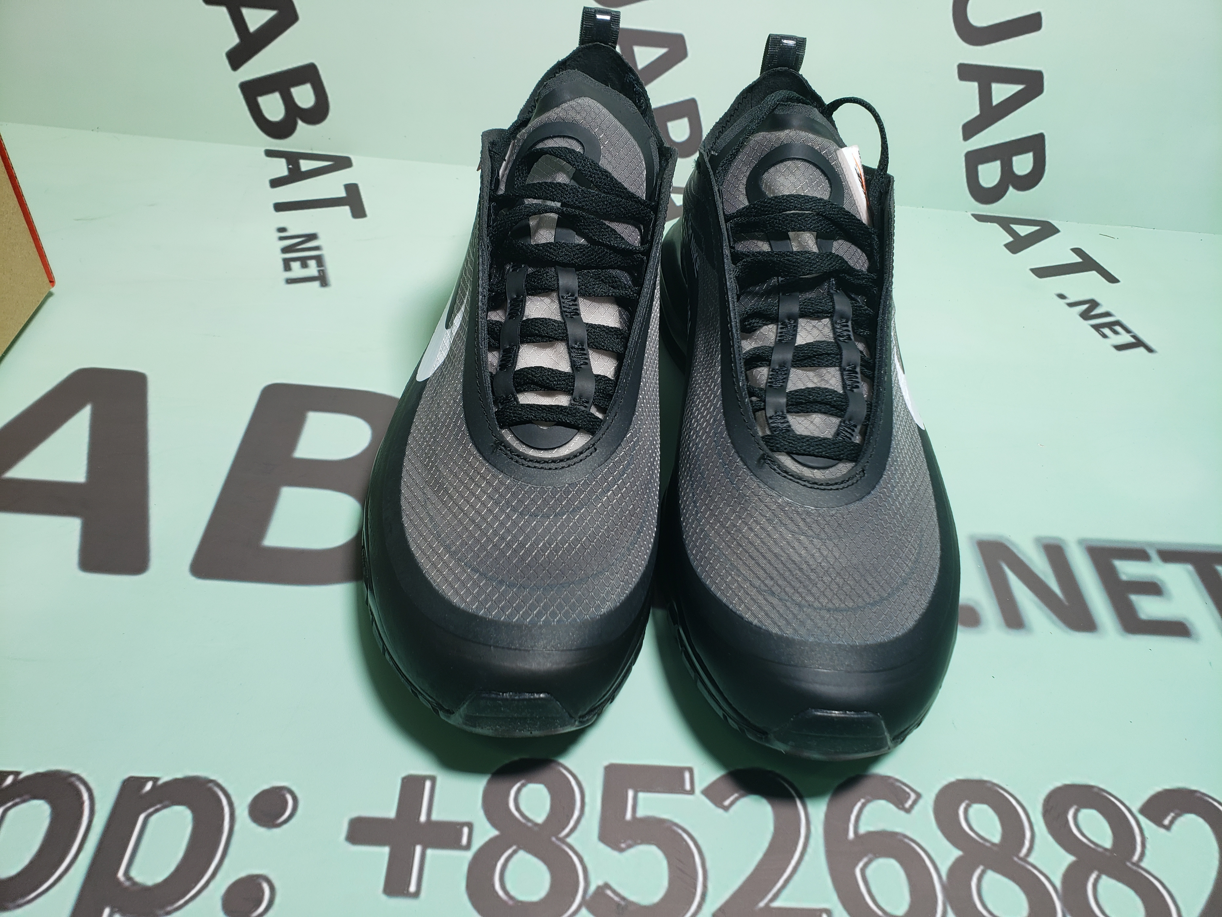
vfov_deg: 53.1
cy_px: 458
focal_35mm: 26
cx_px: 611
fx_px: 918
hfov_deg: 67.3
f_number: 2.4
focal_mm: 4.3
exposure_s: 1/120
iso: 50
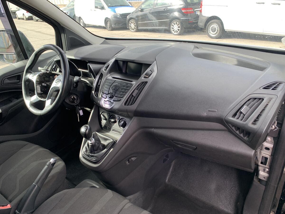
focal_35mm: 26
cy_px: 107
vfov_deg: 53.1
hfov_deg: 67.3
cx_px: 142
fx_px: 214
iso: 25
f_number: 1.8
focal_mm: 4.25
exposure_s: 1/126
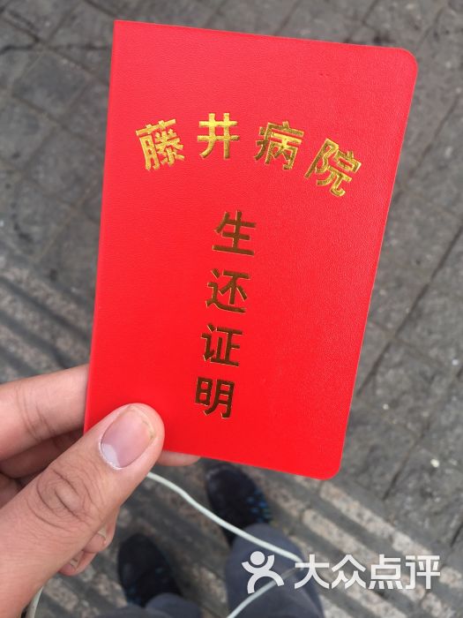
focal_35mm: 29
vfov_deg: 61.7
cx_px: 232
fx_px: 517
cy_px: 309
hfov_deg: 48.2
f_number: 2.2
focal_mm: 4.15
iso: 32
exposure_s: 1/196
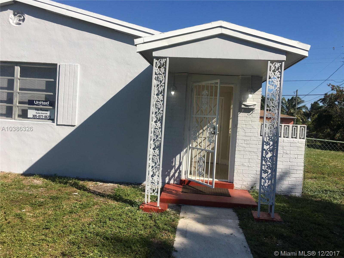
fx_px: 288
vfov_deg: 48.2
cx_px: 172
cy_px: 129
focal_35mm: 29
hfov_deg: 61.7
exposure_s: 1/2079
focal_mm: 4.15
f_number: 2.2
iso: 25
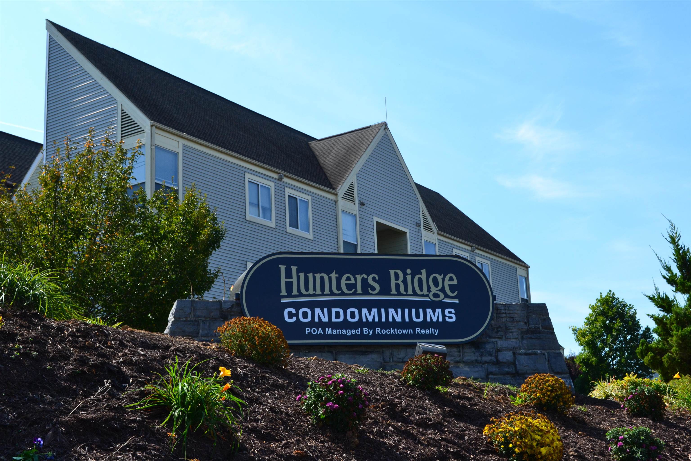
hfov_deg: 37.9
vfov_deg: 25.8
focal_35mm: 52
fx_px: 1008
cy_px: 230
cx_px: 346
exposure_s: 1/400
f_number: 11
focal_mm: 35
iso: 400
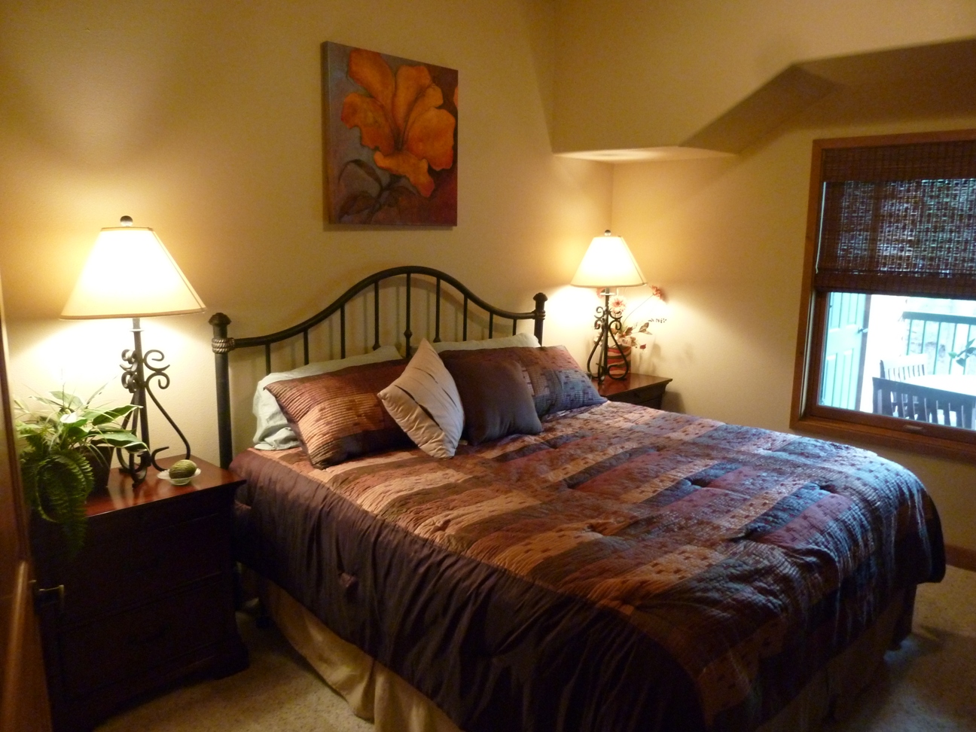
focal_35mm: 25
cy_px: 366
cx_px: 488
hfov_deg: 69.4
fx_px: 705
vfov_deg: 54.9
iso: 400
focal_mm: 4.5
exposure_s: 1/8
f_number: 3.3
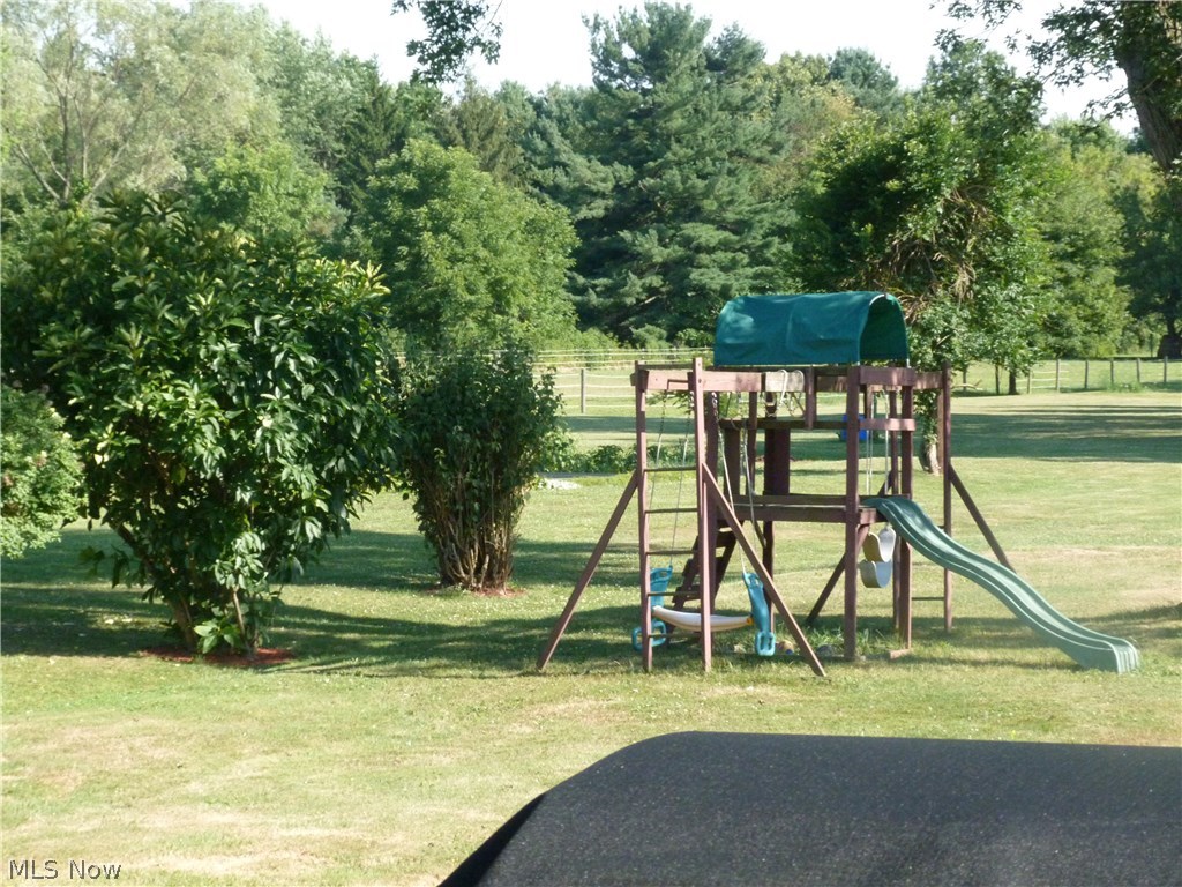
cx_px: 591
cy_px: 444
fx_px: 3312
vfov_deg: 15.2
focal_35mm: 97
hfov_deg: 20.2
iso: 400
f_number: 5.6
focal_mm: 17.5
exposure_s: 1/400
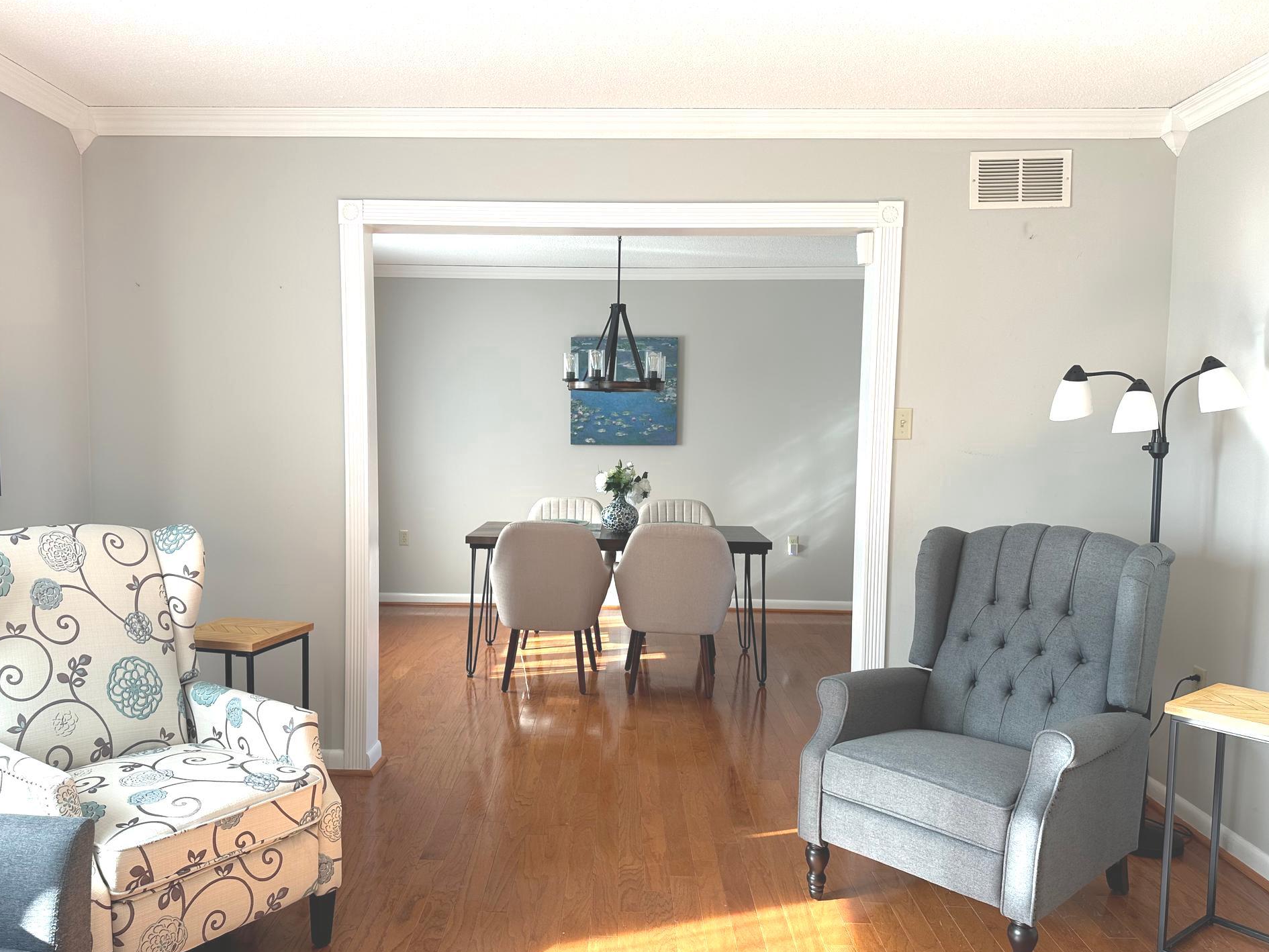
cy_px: 508
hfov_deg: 67.2
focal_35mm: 26
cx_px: 585
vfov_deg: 53.0
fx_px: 953
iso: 64
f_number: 1.78
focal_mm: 6.86
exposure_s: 1/121
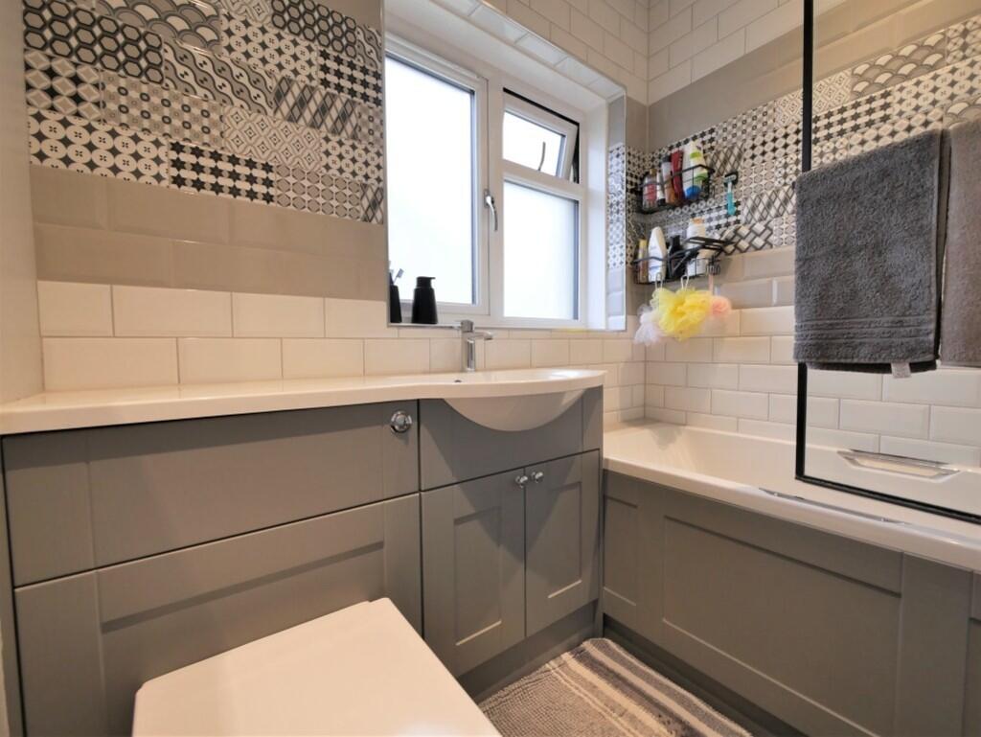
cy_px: 368
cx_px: 490
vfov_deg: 85.7
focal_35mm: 14
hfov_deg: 102.0
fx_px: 397
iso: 320
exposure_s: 1/60
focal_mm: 7
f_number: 4
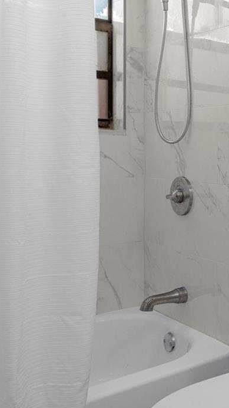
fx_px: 510
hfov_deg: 22.2
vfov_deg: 43.3
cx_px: 311
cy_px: 163
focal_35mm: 47
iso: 320
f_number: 8
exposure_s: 1/10
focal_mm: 13
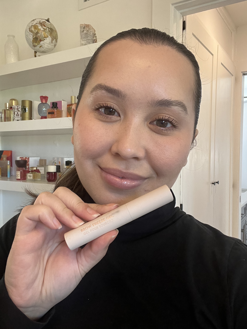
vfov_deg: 60.0
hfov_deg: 46.8
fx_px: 285
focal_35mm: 30
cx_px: 124
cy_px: 164
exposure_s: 1/60
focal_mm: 2.71
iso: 160
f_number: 2.2
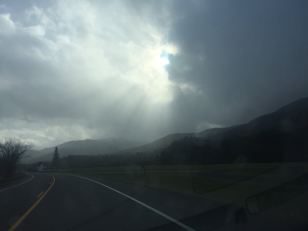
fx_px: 258
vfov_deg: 48.2
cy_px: 116
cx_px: 154
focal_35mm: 29
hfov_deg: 61.7
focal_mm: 4.15
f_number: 2.2
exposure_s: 1/3968
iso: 32
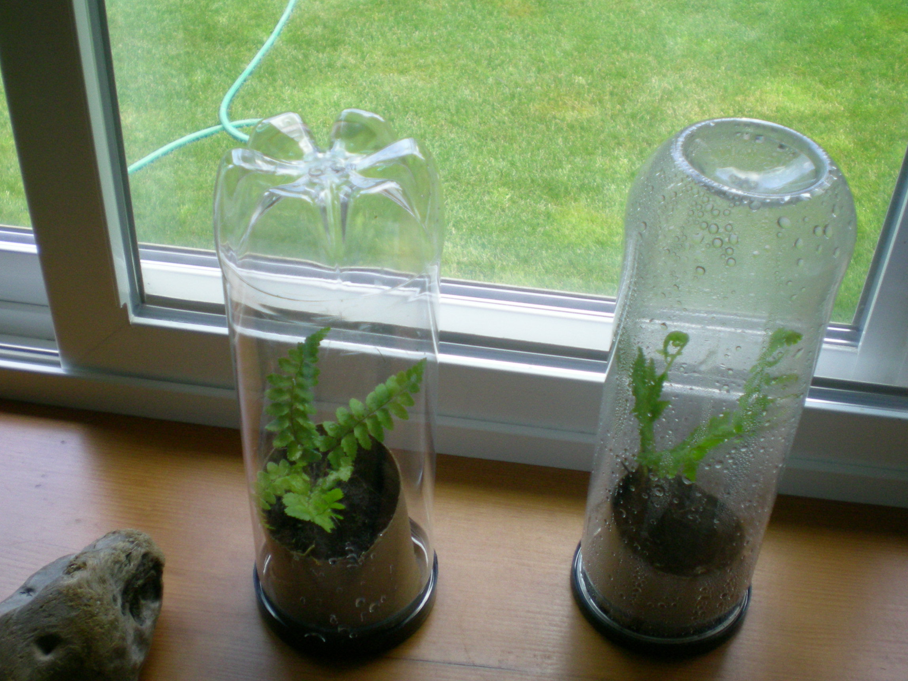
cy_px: 320
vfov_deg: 33.6
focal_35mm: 43
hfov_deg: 43.9
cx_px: 456
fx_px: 1128
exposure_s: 1/127
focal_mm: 6.3
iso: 190
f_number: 3.1
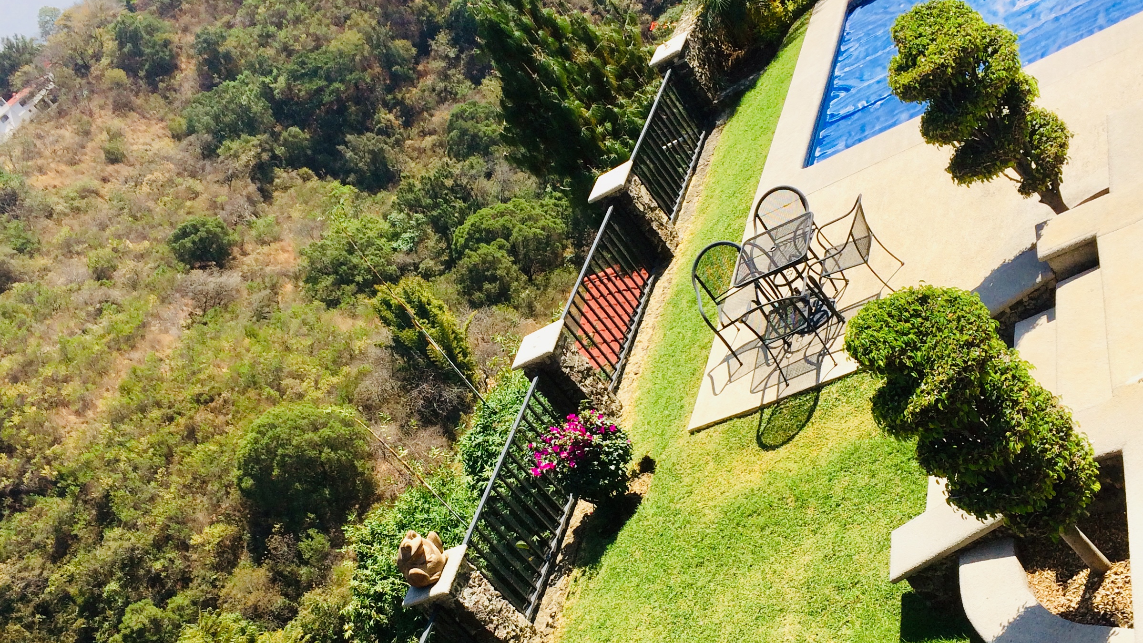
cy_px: 378
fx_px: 1303
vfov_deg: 27.7
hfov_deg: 47.4
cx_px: 576
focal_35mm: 43
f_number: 2.2
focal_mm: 4.15
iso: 32
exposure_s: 1/1786
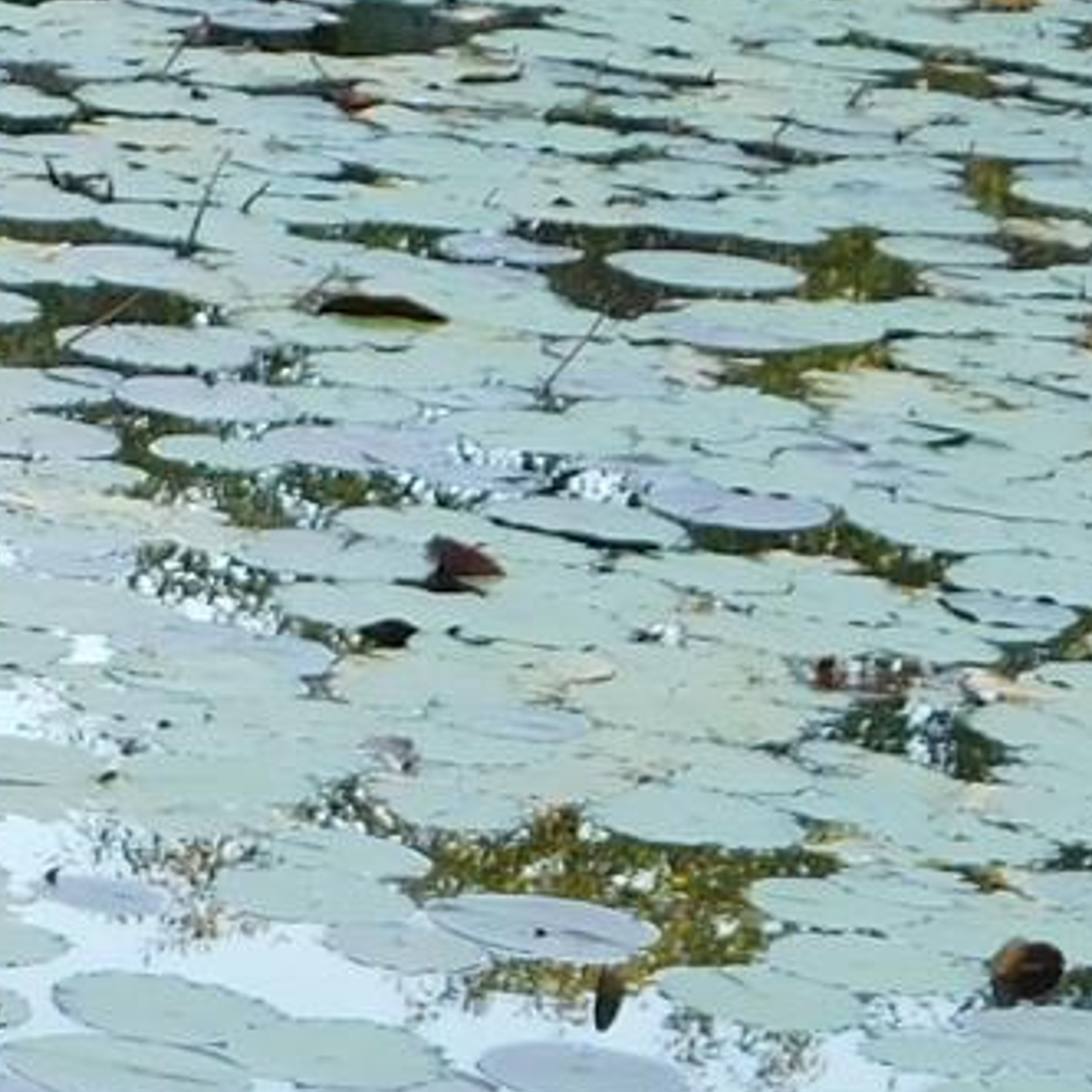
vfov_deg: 8.8
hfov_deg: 8.6
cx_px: -835
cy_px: 1477
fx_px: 6995
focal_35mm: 196
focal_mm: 6.3
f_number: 3.5
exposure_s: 1/100
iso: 125
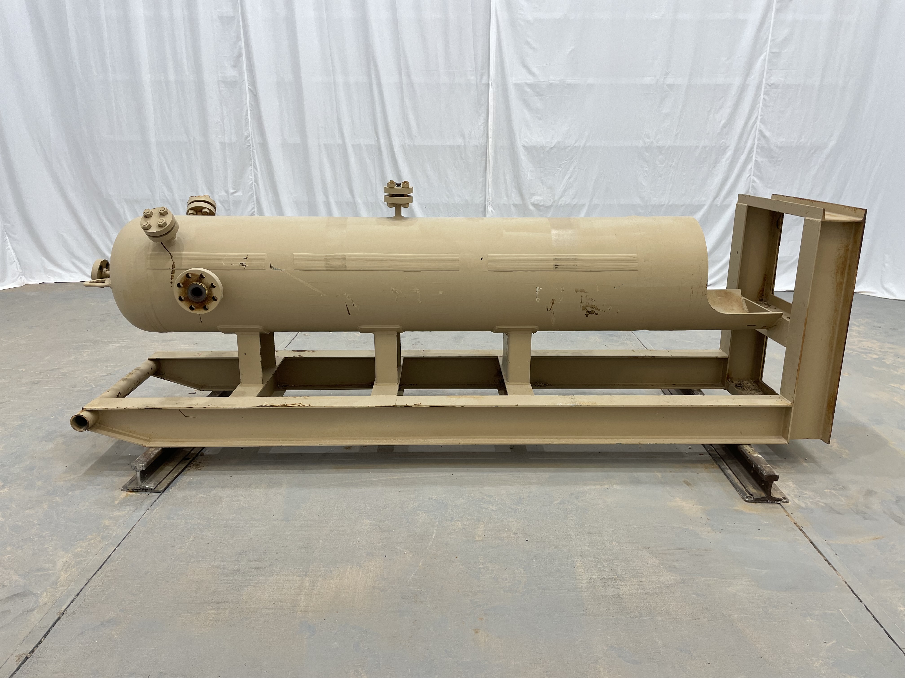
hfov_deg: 67.3
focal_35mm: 26
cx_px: 452
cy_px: 339
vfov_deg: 53.1
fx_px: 680
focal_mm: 4.2
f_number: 1.6
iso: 40
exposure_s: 1/120
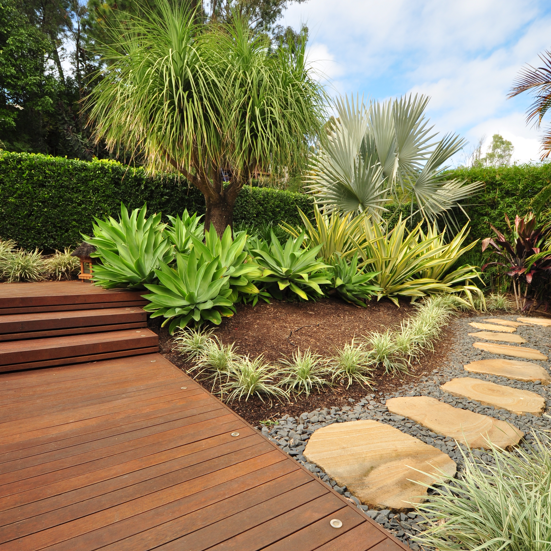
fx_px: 360
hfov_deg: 74.8
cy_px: 304
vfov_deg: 74.6
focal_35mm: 20
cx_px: 267
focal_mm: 10
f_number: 5.6
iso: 200
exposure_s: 1/250
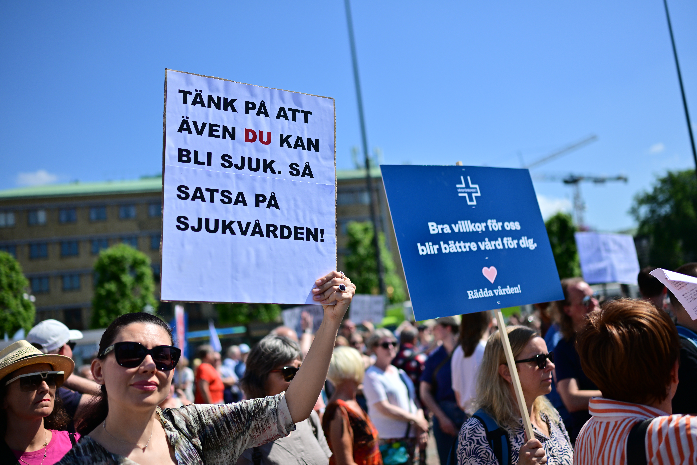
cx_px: 348
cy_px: 232
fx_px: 678
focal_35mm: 35
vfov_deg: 37.9
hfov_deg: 54.4
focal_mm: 35
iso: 64
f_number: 1.8
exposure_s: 1/5000
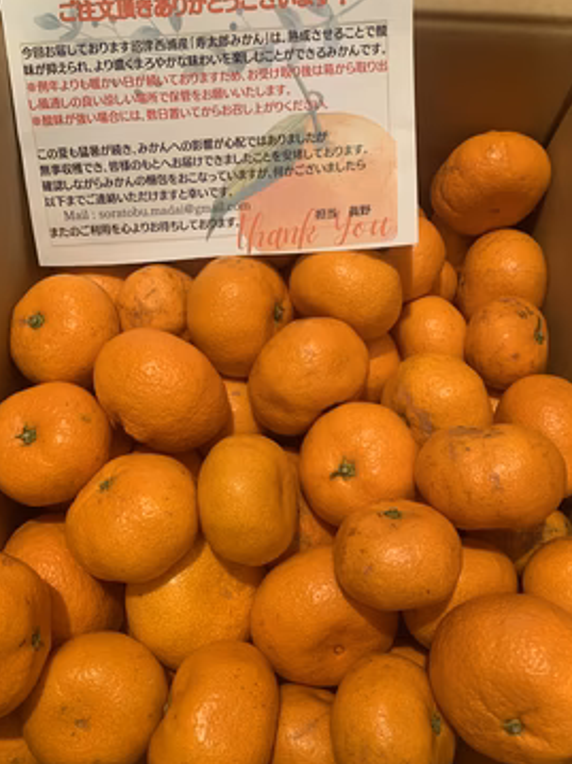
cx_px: 291
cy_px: 396
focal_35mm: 29
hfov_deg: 48.2
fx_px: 639
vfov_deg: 61.7
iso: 250
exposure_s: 1/33
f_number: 1.8
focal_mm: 4.25
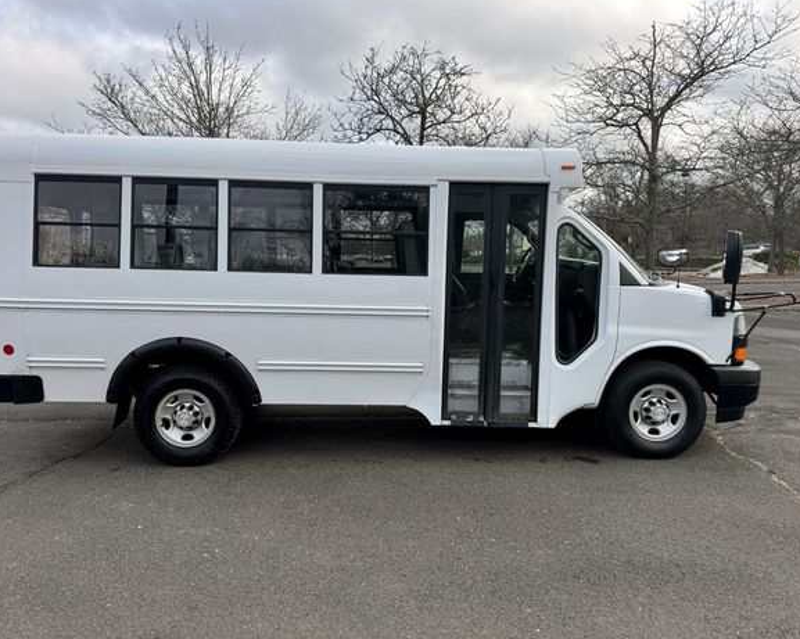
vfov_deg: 54.9
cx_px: 395
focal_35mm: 26
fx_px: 615
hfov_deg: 66.1
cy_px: 317
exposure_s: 1/2105
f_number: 1.78
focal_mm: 6.76
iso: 80
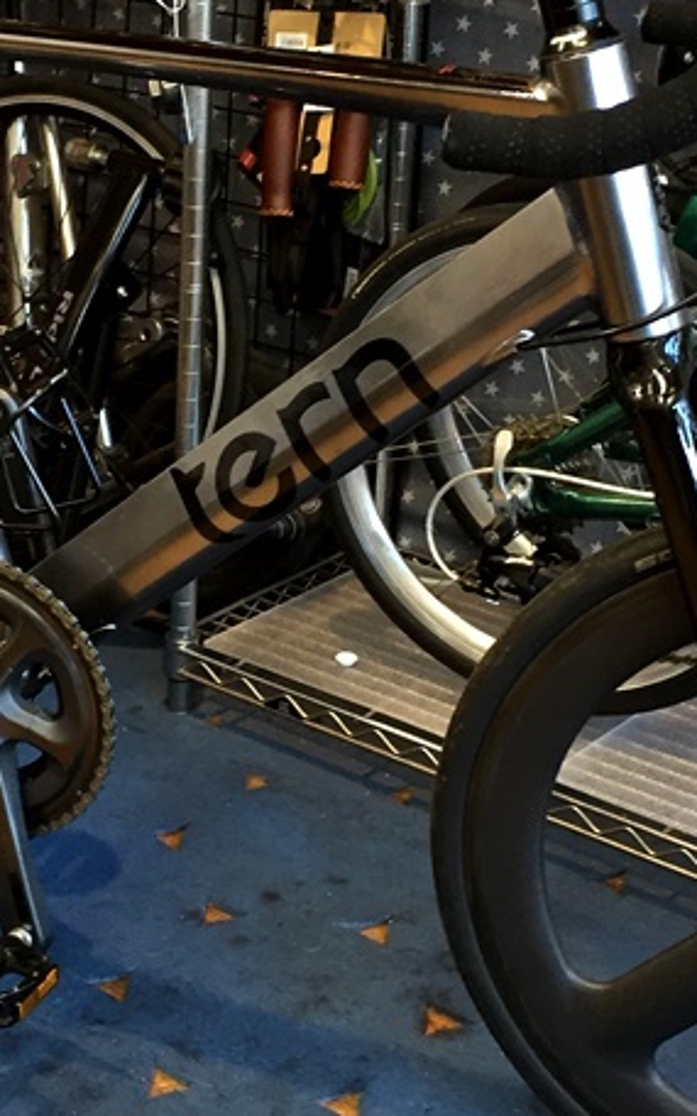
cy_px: 426
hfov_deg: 18.8
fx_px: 2097
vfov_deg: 29.7
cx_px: 235
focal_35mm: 69
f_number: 2.2
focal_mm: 4.15
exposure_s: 1/33
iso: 160
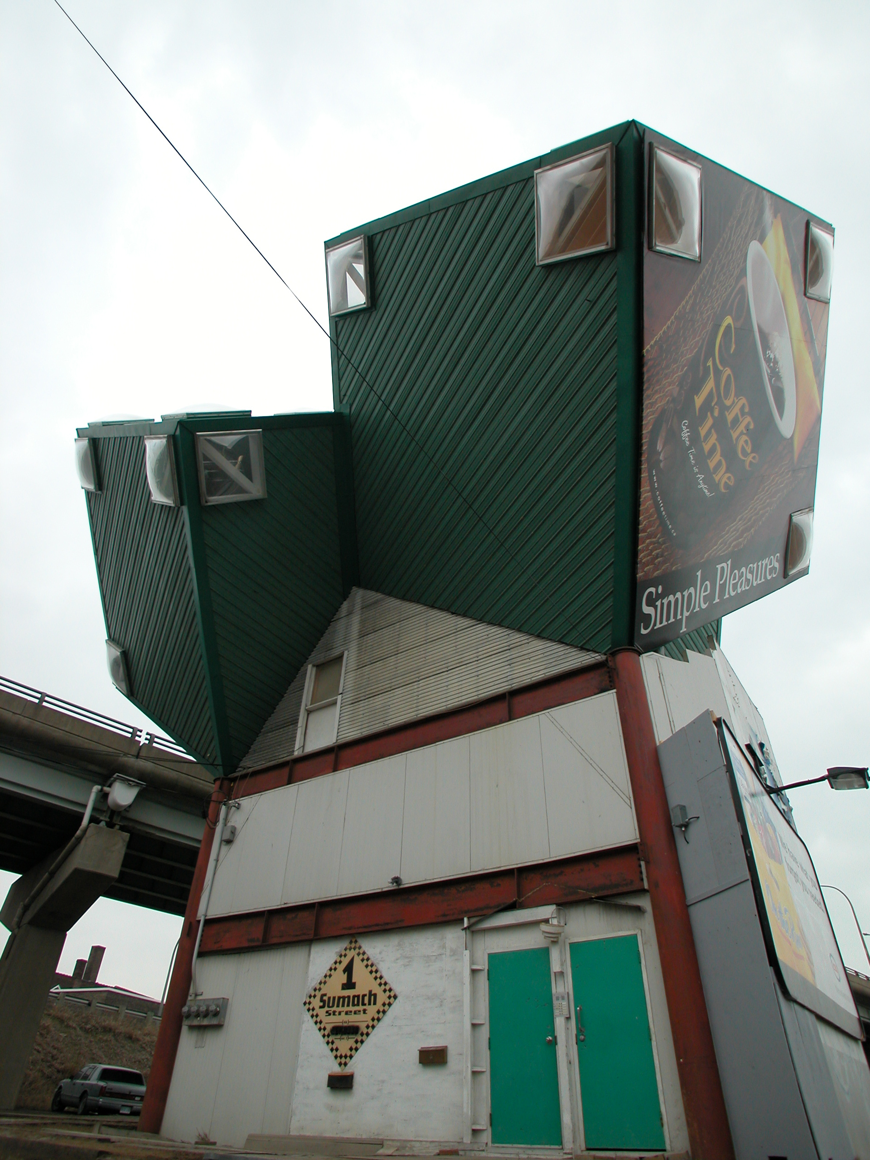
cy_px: 580
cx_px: 435
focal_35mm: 28
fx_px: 938
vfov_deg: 63.4
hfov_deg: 49.7
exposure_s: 1/121
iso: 100
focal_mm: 7.1
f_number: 3.5
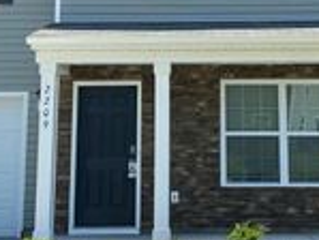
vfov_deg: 16.8
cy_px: 40
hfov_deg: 22.4
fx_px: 802
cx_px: 197
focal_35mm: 87
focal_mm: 4.25
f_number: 1.8
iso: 32
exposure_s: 1/1838
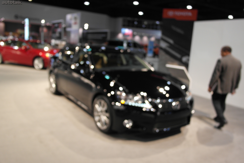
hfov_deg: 61.9
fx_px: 203
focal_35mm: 30
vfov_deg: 43.6
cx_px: 122
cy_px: 82
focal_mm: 20
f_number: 3.5
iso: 400
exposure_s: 1/40
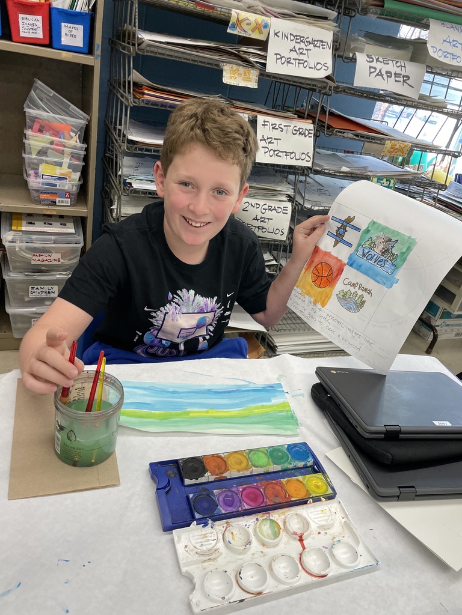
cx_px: 231
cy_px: 308
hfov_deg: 53.1
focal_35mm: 26
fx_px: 463
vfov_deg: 67.3
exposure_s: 1/120
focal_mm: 4.2
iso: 80
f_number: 1.6
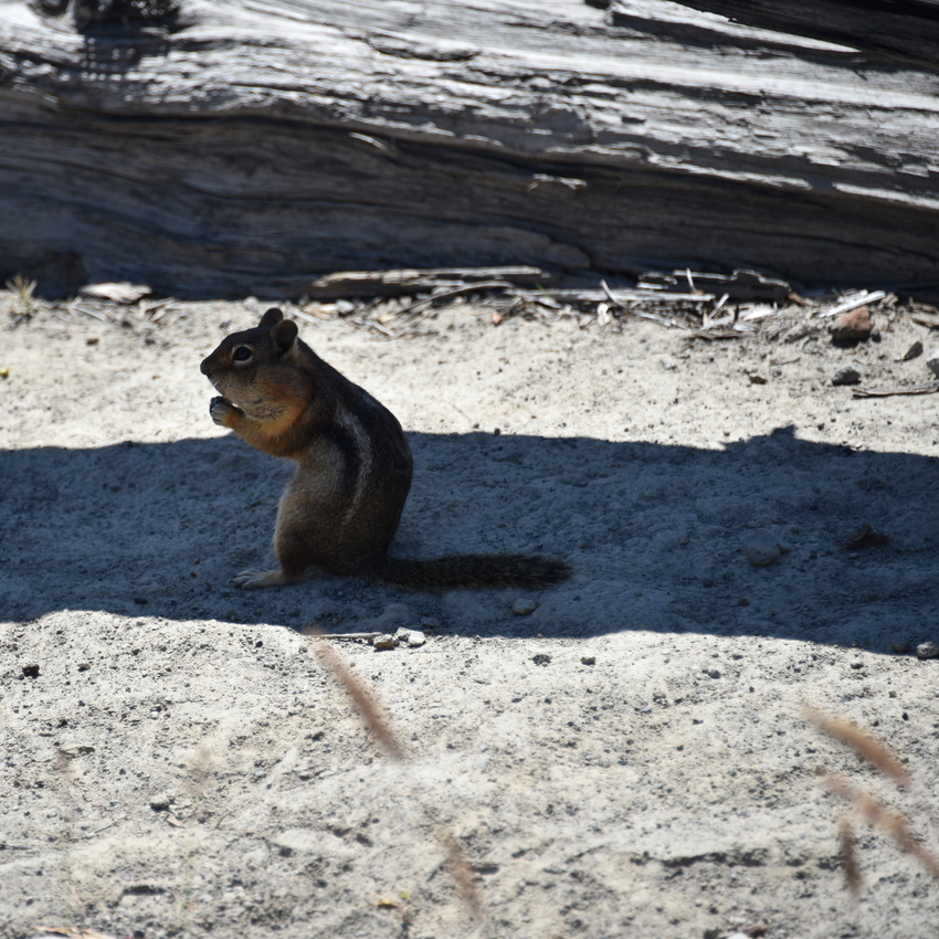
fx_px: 11785
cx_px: 288
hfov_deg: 4.6
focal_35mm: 384
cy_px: 468
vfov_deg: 4.6
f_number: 5.6
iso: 200
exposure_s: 1/640
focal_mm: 300
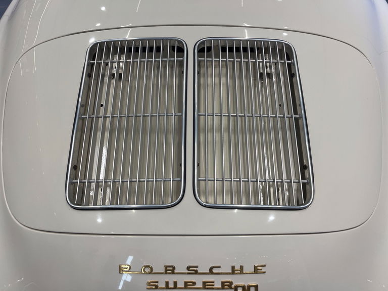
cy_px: 146
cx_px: 194
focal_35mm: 26
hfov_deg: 67.3
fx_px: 291
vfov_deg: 53.1
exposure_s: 1/167
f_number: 1.6
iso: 40
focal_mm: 5.1
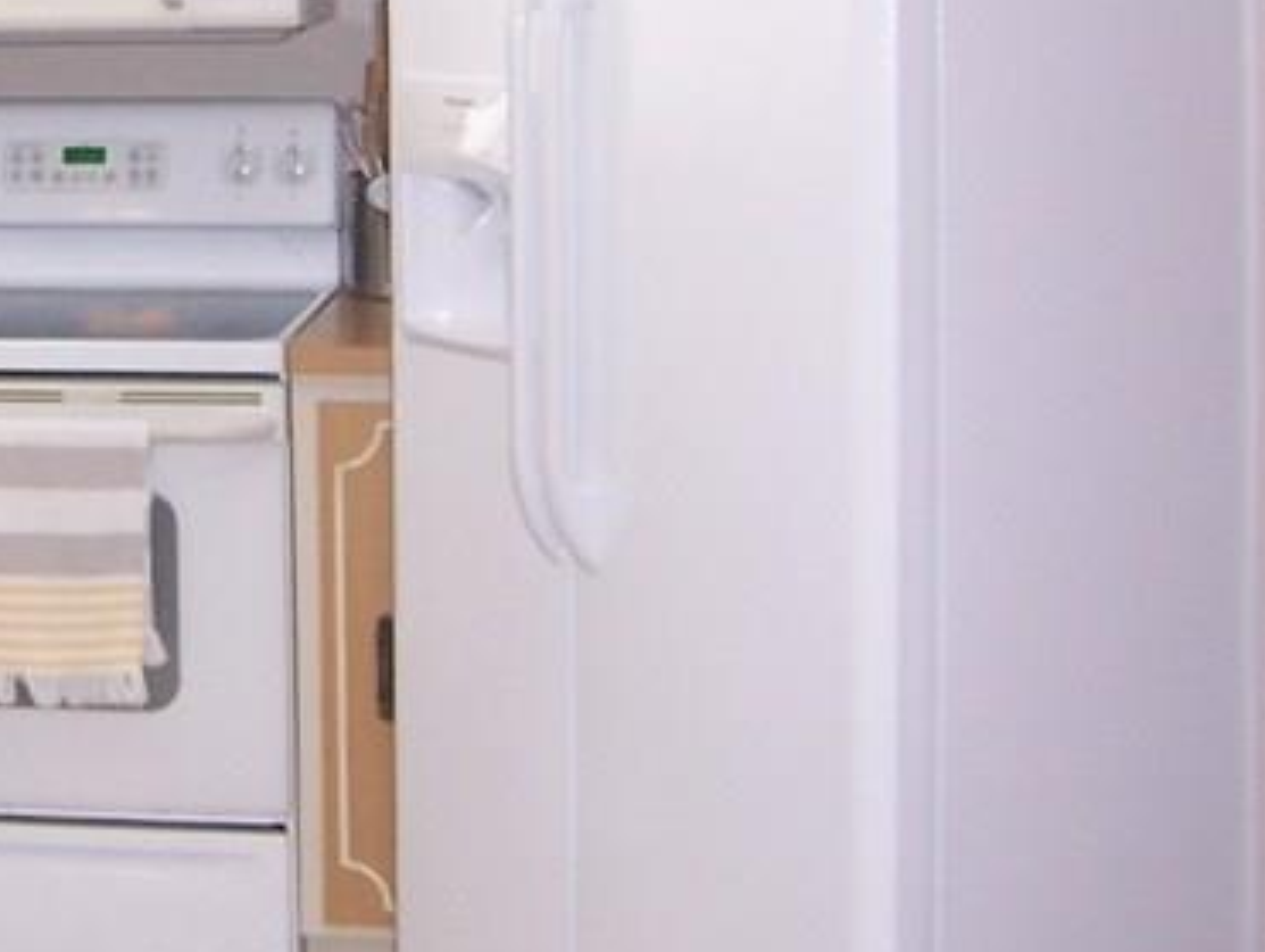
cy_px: 38
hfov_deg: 20.6
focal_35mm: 91
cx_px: -75
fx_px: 3329
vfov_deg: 16.0
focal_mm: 5.5
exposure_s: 1/60
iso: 140
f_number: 2.8
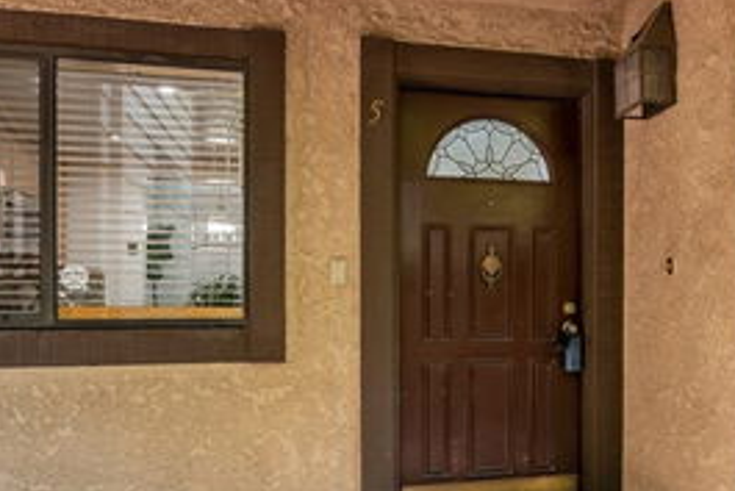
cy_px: 297
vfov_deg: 44.8
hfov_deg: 62.8
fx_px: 592
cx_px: 458
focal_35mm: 29
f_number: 11
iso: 250
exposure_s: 1/8
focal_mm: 16
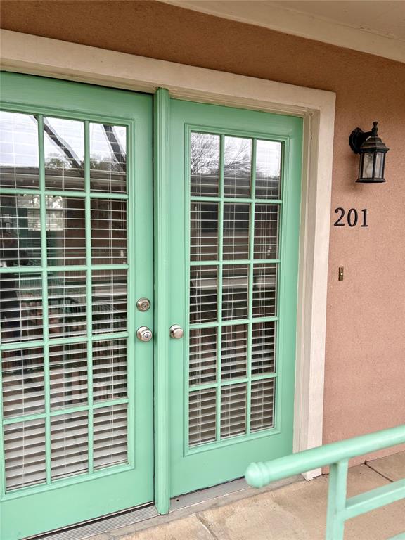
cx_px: 202
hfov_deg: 53.1
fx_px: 406
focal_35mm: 26
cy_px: 270
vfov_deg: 67.3
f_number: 1.6
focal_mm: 5.96
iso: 50
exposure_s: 1/121
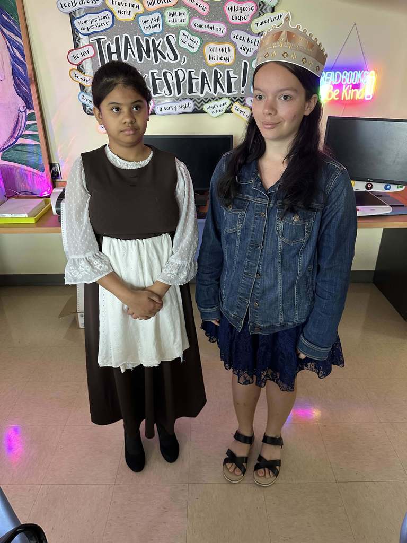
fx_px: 376
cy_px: 272
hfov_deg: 56.8
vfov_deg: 71.6
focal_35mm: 24
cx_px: 204
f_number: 1.78
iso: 400
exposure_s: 1/60
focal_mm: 6.86
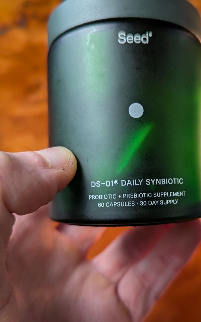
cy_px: 173
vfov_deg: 56.6
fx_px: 298
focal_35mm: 34
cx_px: 131
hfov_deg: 36.9
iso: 95
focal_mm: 6.81
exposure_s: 1/46.2
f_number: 1.85
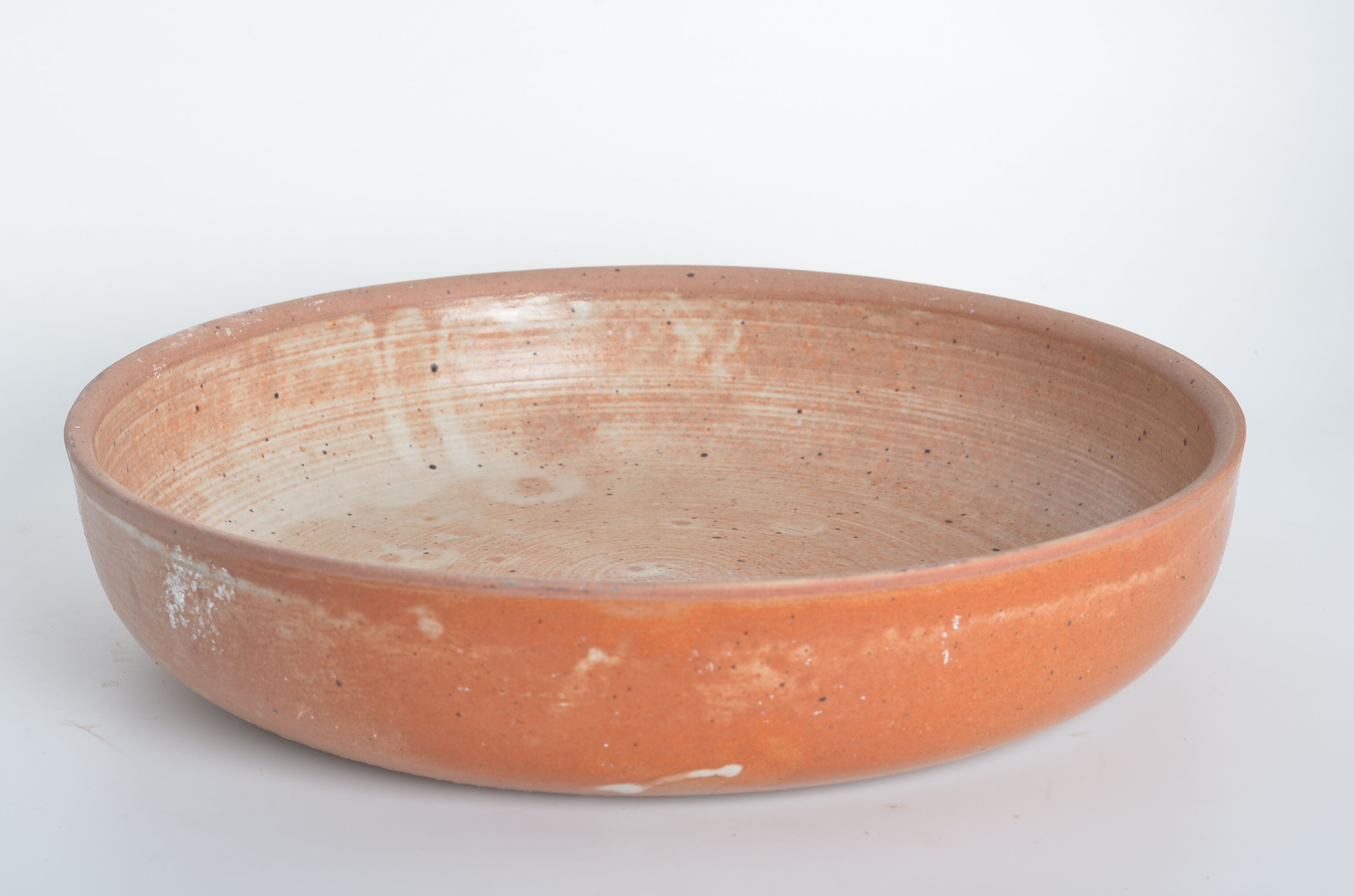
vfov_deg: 18.1
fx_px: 2815
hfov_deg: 27.0
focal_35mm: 75
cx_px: 677
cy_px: 448
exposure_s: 1/125
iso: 100
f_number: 11
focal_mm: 50
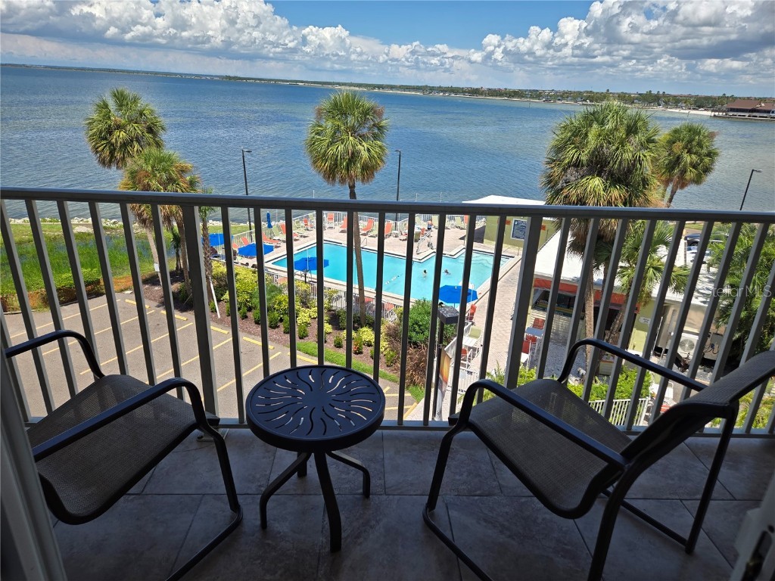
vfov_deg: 58.9
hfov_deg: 73.9
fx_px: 515
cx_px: 388
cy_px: 290
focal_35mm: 23
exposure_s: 1/1677
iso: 25
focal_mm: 5.4
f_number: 1.8
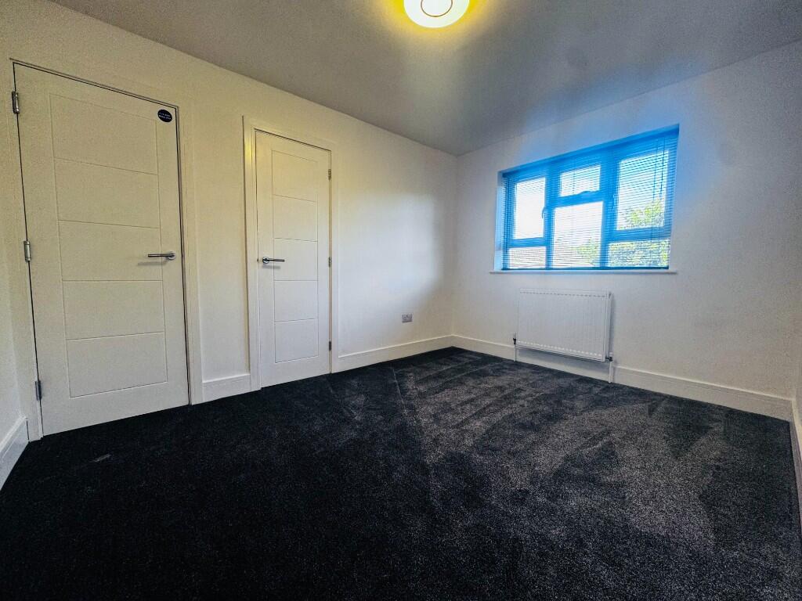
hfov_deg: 102.1
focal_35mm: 14
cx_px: 401
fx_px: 324
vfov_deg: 85.7
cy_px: 300
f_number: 2.2
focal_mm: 2.22
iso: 100
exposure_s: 1/100
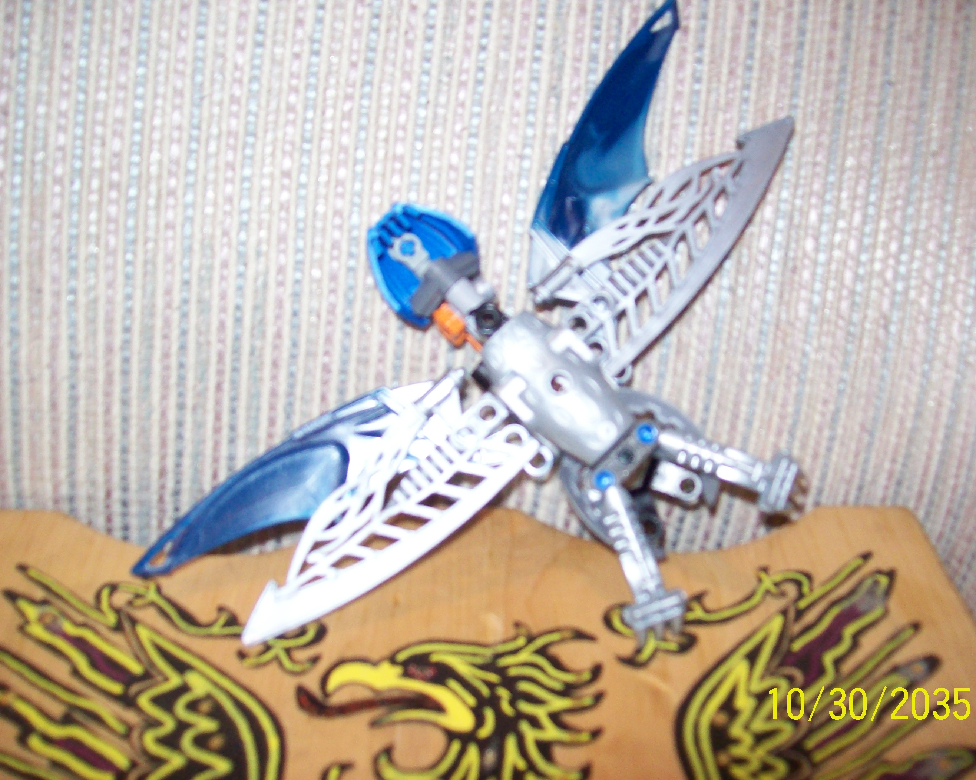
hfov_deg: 47.9
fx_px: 1098
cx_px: 519
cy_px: 386
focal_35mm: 38
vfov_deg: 39.2
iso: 200
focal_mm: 6
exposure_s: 1/64
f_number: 2.7
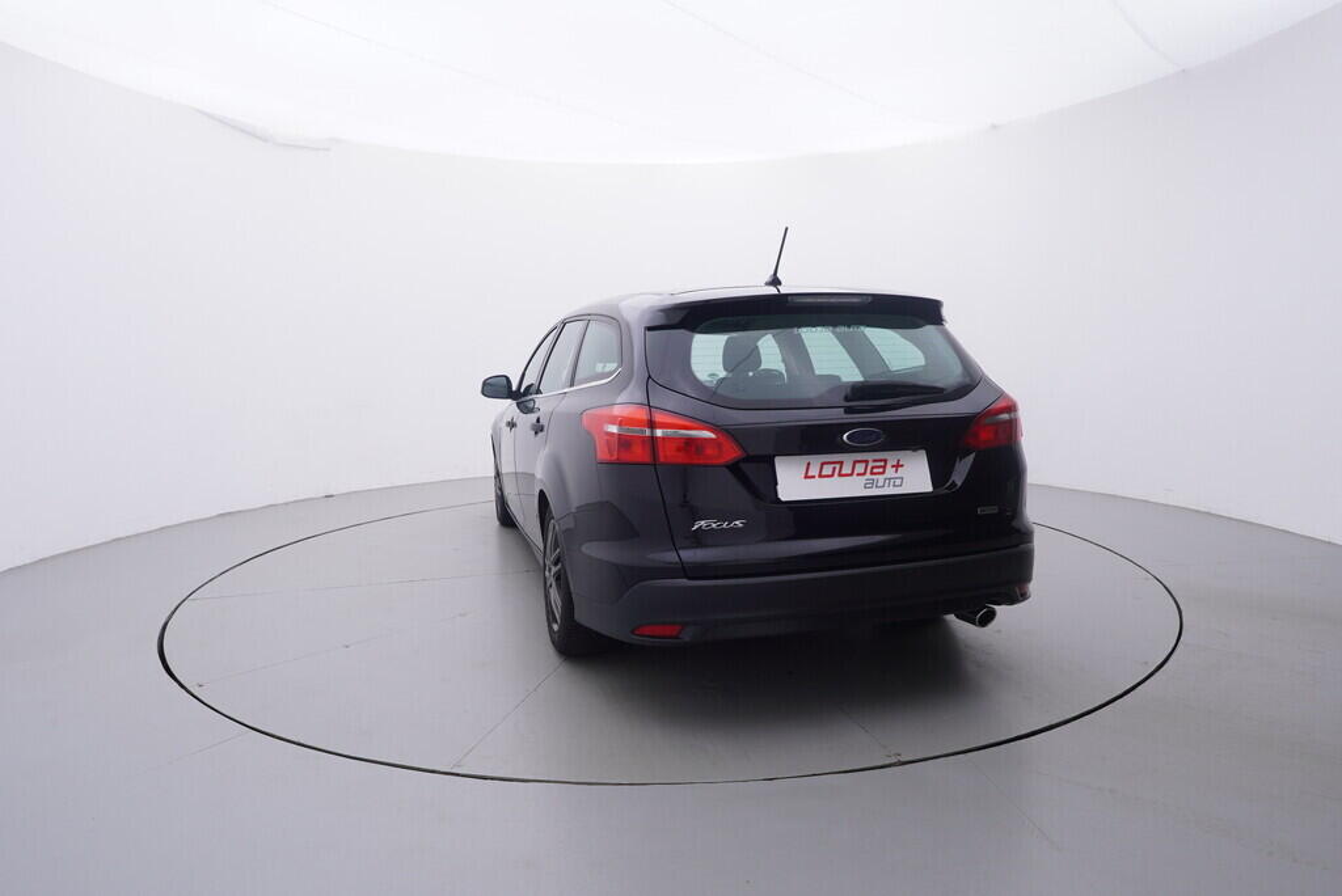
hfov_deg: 77.3
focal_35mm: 22
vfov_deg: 56.2
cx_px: 671
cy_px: 448
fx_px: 839
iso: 200
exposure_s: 1/80
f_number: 5
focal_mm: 15
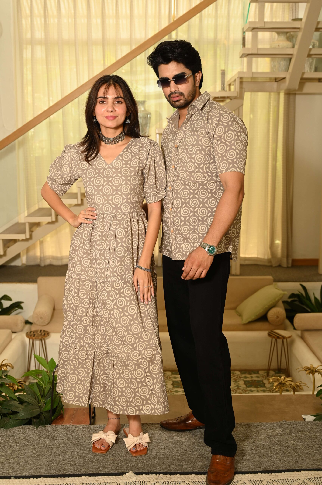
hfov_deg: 30.5
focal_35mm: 44
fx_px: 591
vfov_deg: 44.5
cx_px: 161
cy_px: 242
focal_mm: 44
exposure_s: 1/160
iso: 250
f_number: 4
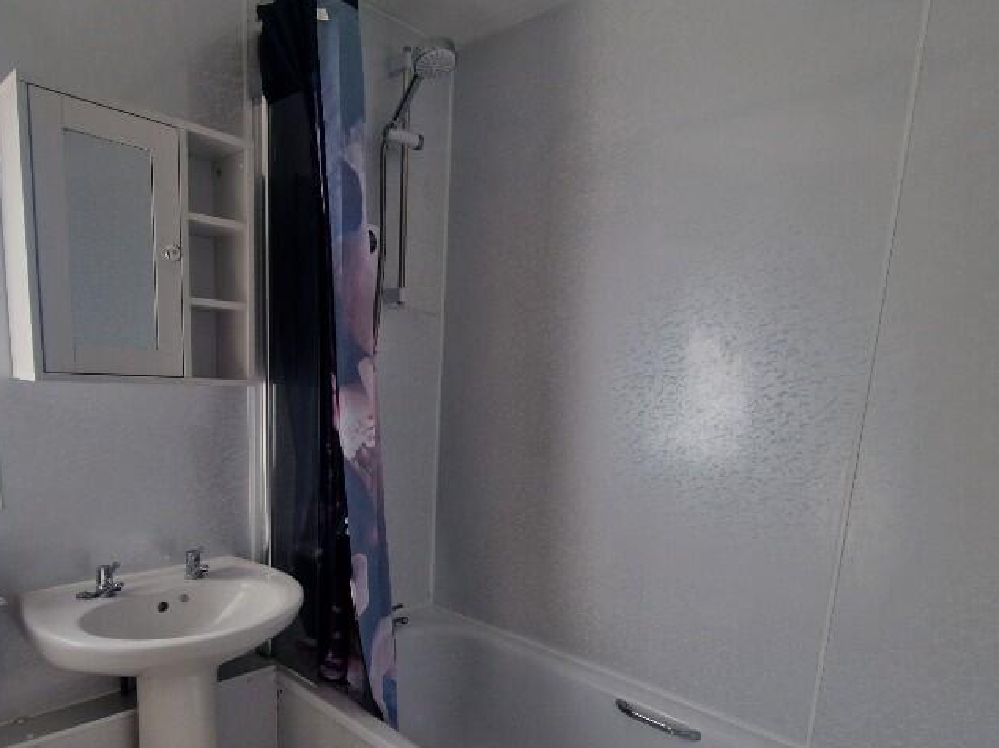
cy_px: 501
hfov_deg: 78.6
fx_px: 606
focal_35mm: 21
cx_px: 436
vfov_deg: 61.8
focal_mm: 2.2
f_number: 2.2
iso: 50
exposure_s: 1/323
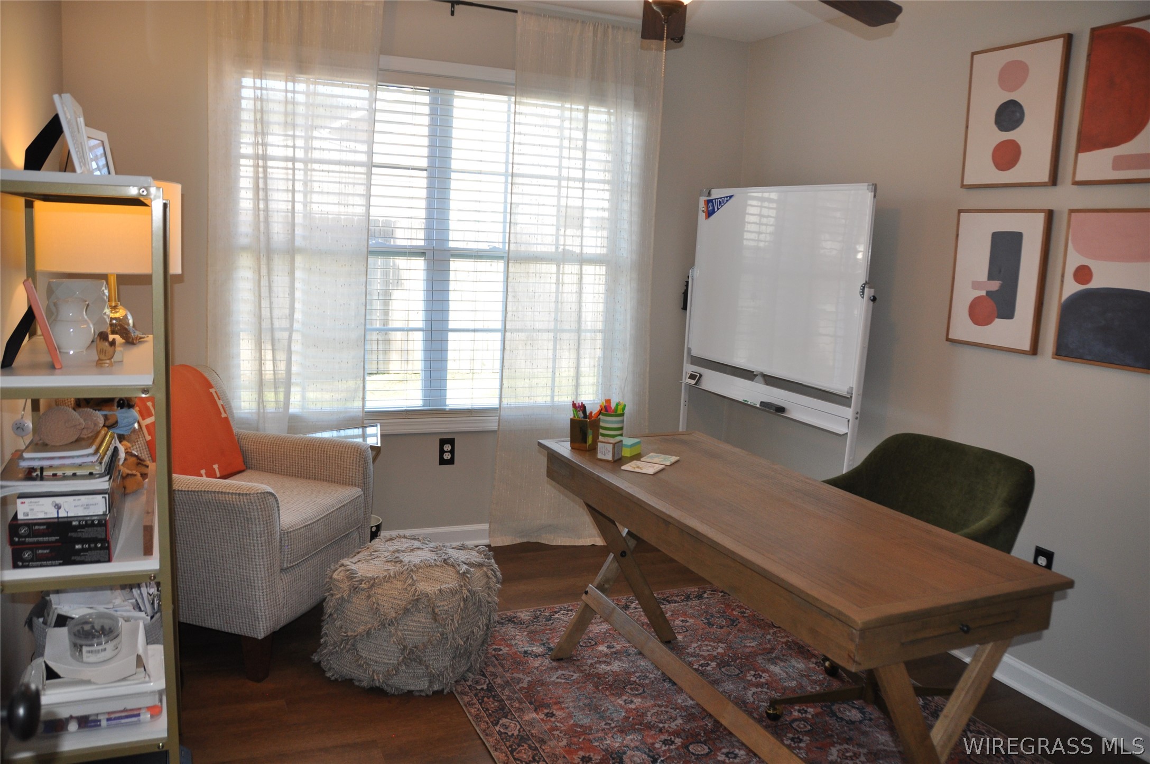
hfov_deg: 67.4
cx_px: 575
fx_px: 861
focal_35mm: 27
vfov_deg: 47.8
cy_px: 382
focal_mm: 18
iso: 450
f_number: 3.5
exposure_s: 1/125
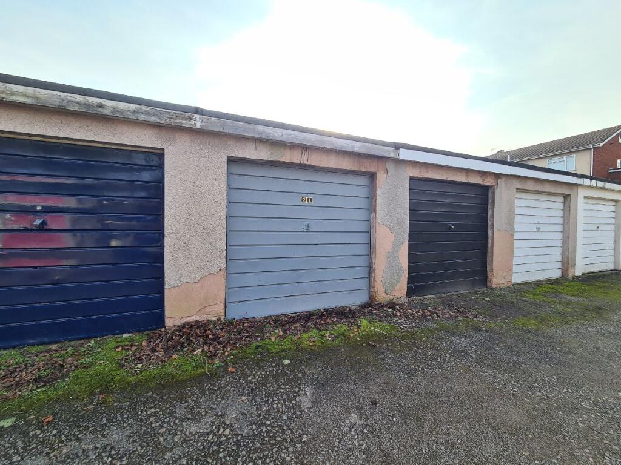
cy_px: 232
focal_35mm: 13
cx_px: 310
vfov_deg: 89.9
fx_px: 233
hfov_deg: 106.2
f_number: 2.2
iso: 64
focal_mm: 2.22
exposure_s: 1/403
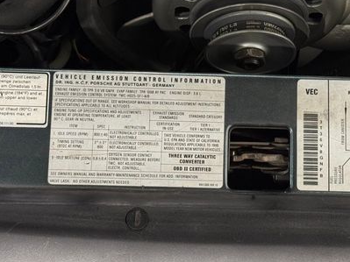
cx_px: 196
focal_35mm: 77
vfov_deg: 19.0
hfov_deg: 25.3
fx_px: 778
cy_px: 60
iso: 125
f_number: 1.78
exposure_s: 1/60
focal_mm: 6.76
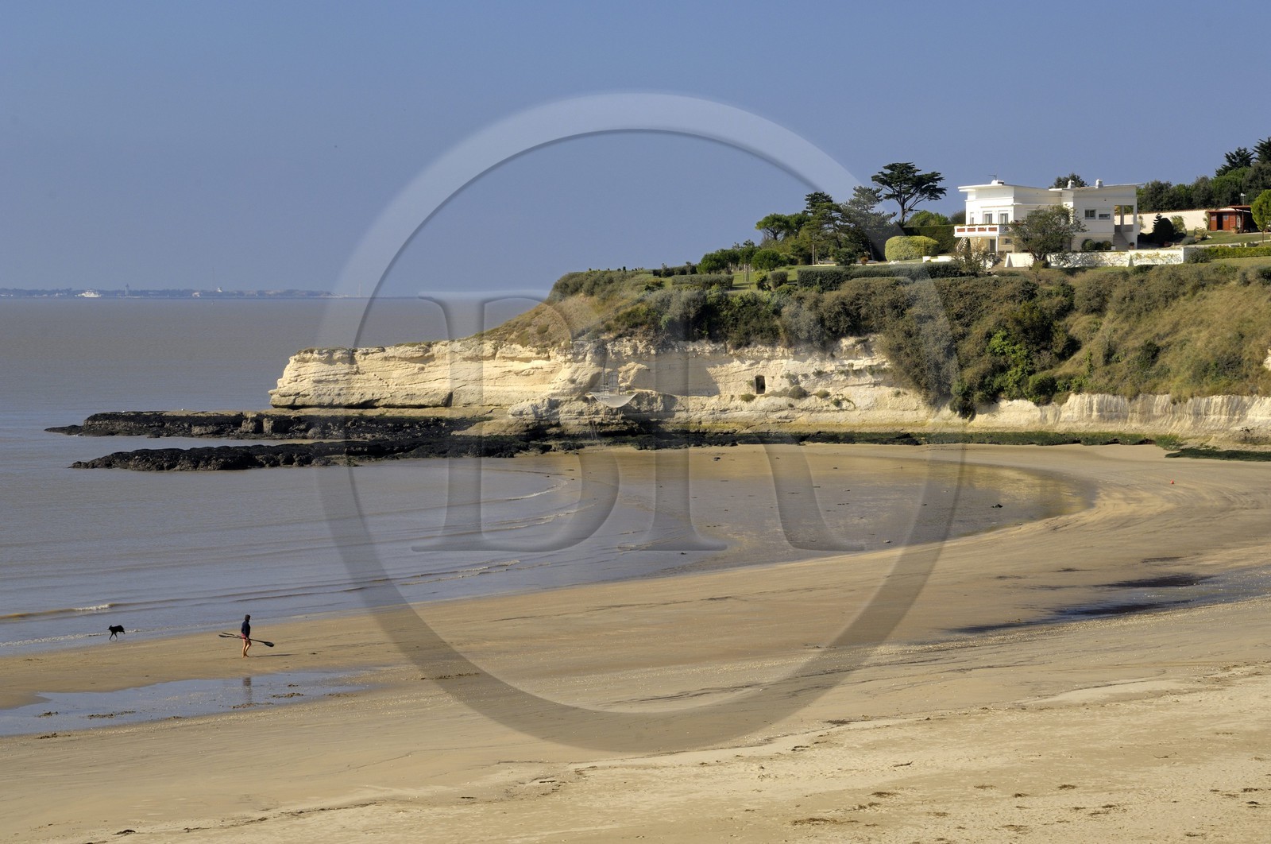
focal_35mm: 105
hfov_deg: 19.5
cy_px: 422
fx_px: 3702
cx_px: 636
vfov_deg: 13.0
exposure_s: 1/160
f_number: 13
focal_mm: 70
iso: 100
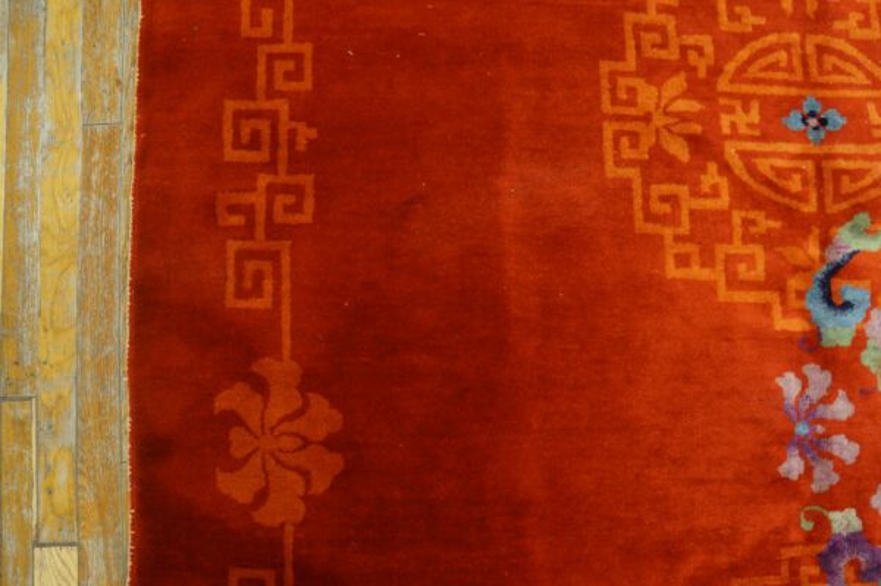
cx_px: 440
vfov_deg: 47.9
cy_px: 293
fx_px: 660
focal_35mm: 27
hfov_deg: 67.4
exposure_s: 1/60
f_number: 4
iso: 1600
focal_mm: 18
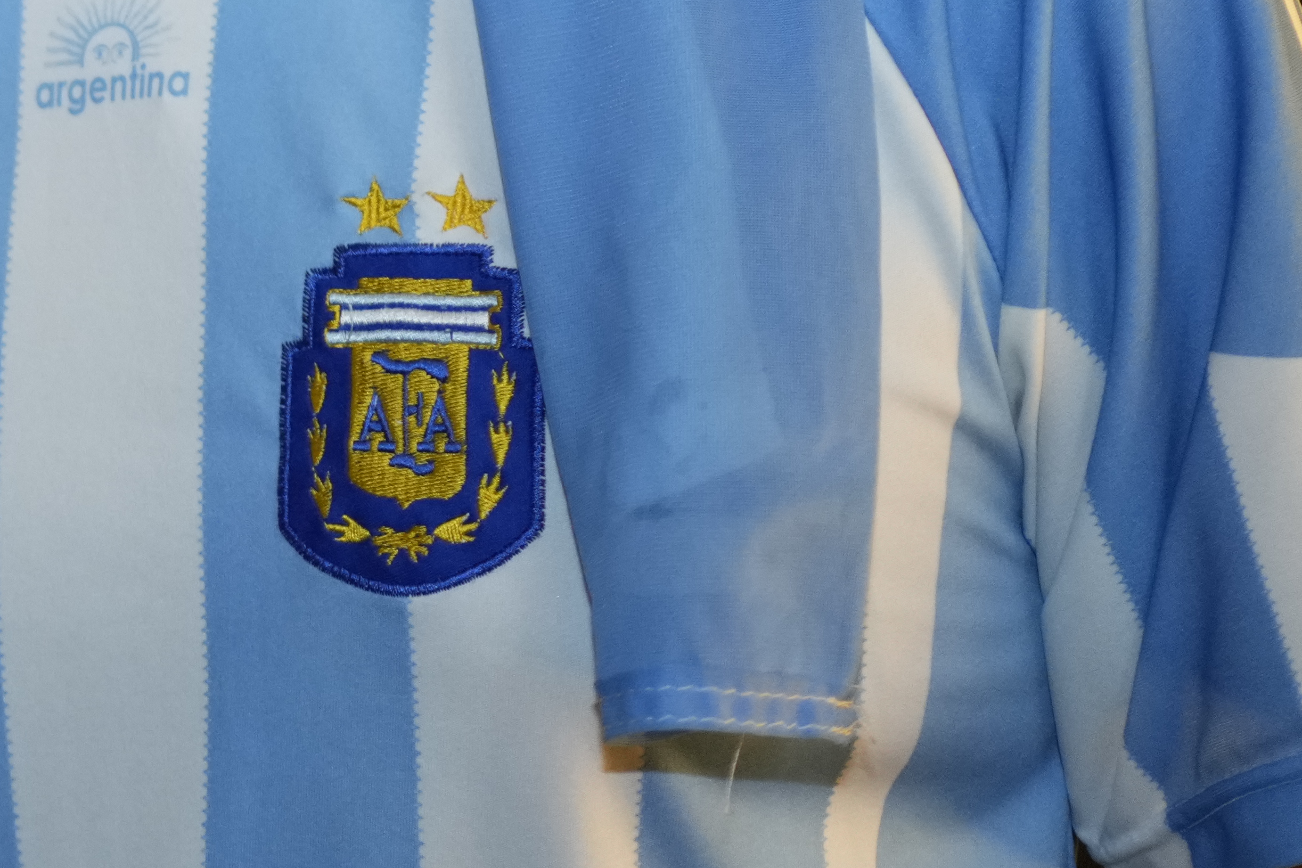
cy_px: -372
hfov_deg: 11.6
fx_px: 6220
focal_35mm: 172
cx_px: -445
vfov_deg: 7.9
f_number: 1.8
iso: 2000
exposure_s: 1/160
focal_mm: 55
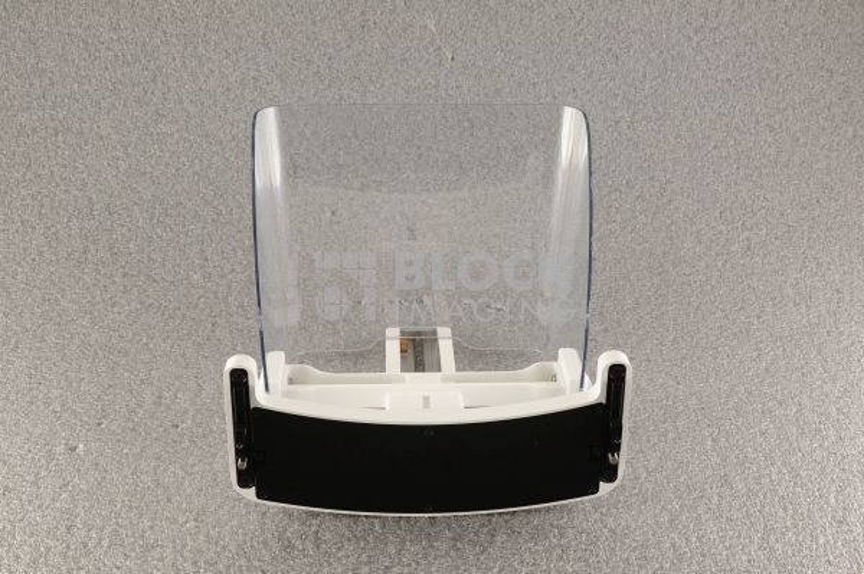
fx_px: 1199
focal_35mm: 50
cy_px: 287
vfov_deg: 26.9
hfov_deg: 39.6
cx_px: 432
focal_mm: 50
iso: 1600
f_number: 13
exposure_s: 1/160
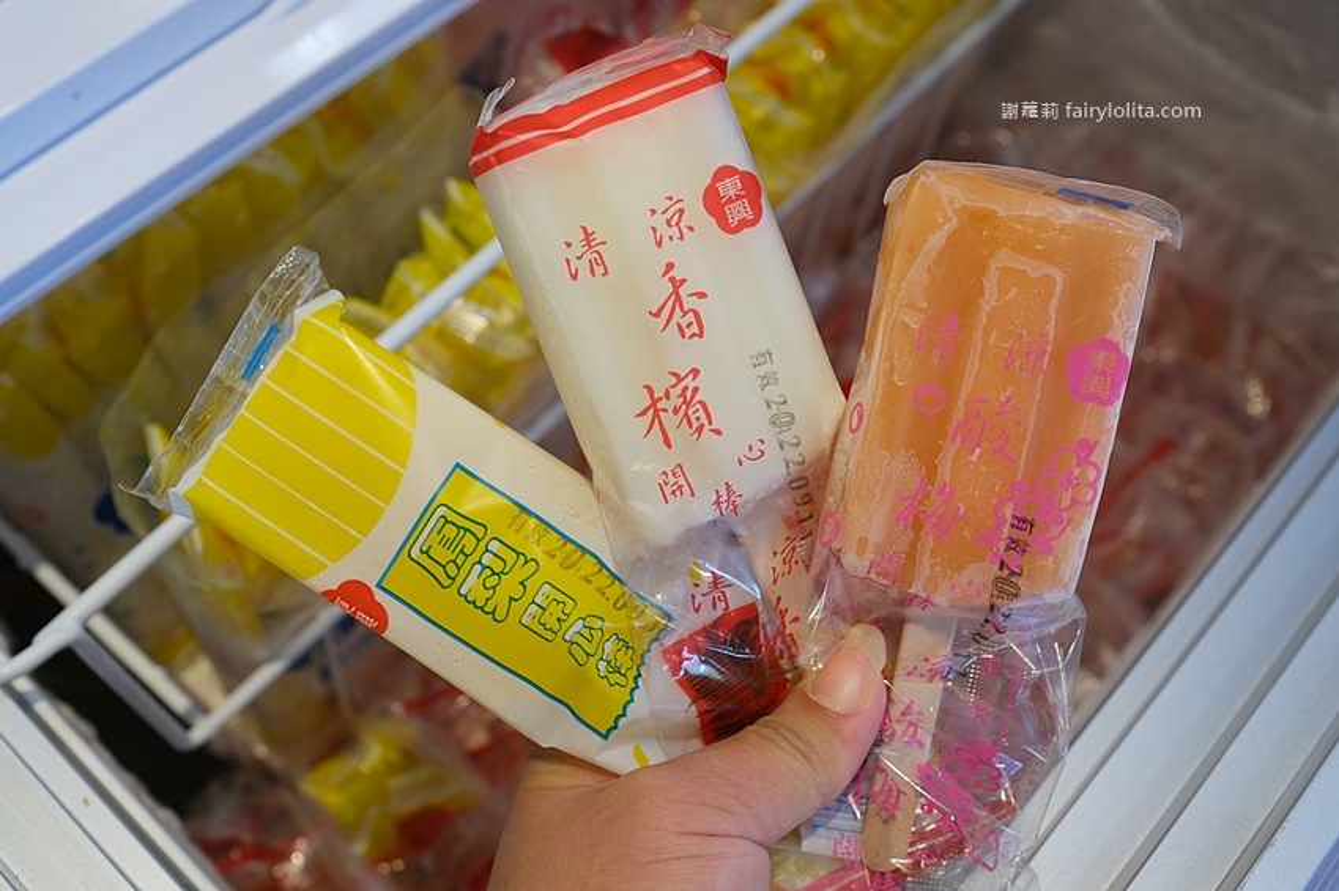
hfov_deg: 54.5
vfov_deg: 37.8
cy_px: 446
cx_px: 670
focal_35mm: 35
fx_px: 1301
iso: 800
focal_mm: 23
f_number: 5
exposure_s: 1/90
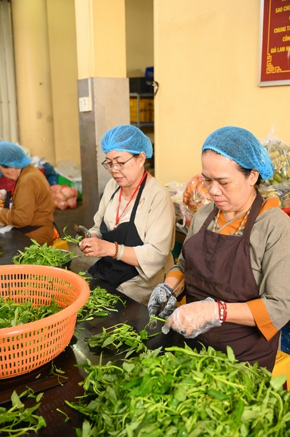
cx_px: 145
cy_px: 218
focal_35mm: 38
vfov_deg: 50.7
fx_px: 460
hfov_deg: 35.0
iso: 4000
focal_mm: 38
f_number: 4
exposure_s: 1/125
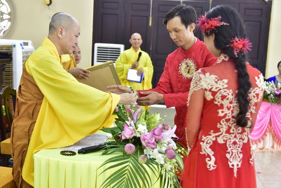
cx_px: 144
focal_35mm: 51
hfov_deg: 38.9
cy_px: 96
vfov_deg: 26.5
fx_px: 398
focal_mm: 48
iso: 1250
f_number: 4
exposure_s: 1/30
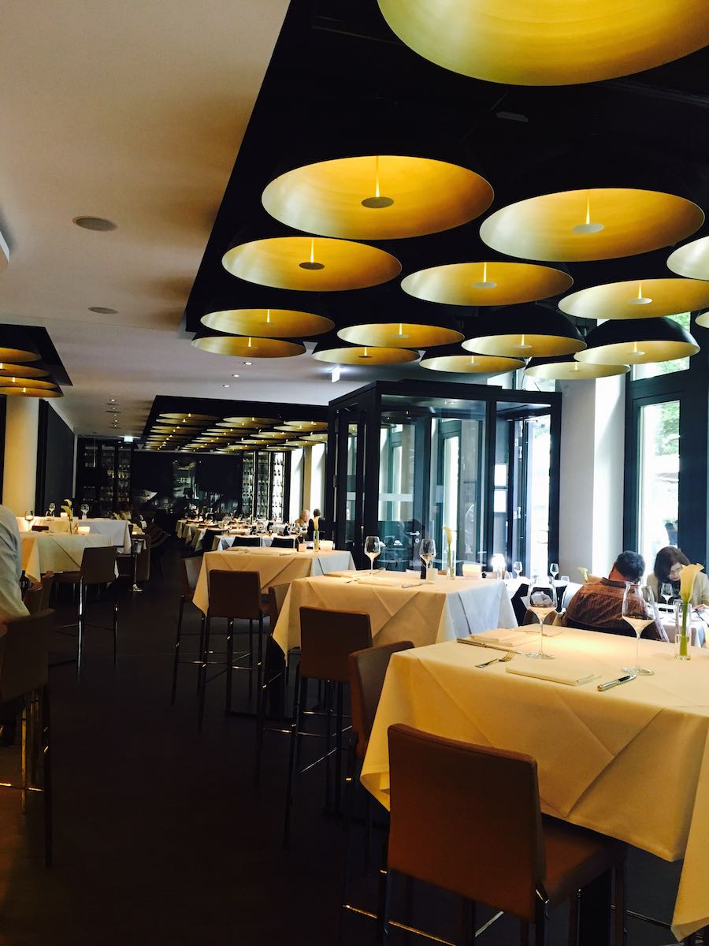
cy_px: 473
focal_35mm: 29
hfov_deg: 48.2
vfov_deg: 61.7
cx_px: 354
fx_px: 792
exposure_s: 1/20
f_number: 2.2
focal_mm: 4.15
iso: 200
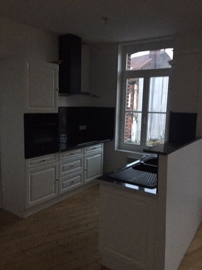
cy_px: 135
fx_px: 226
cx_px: 101
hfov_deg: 48.2
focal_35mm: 29
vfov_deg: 61.7
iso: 640
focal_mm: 4.15
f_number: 2.2
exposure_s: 1/17
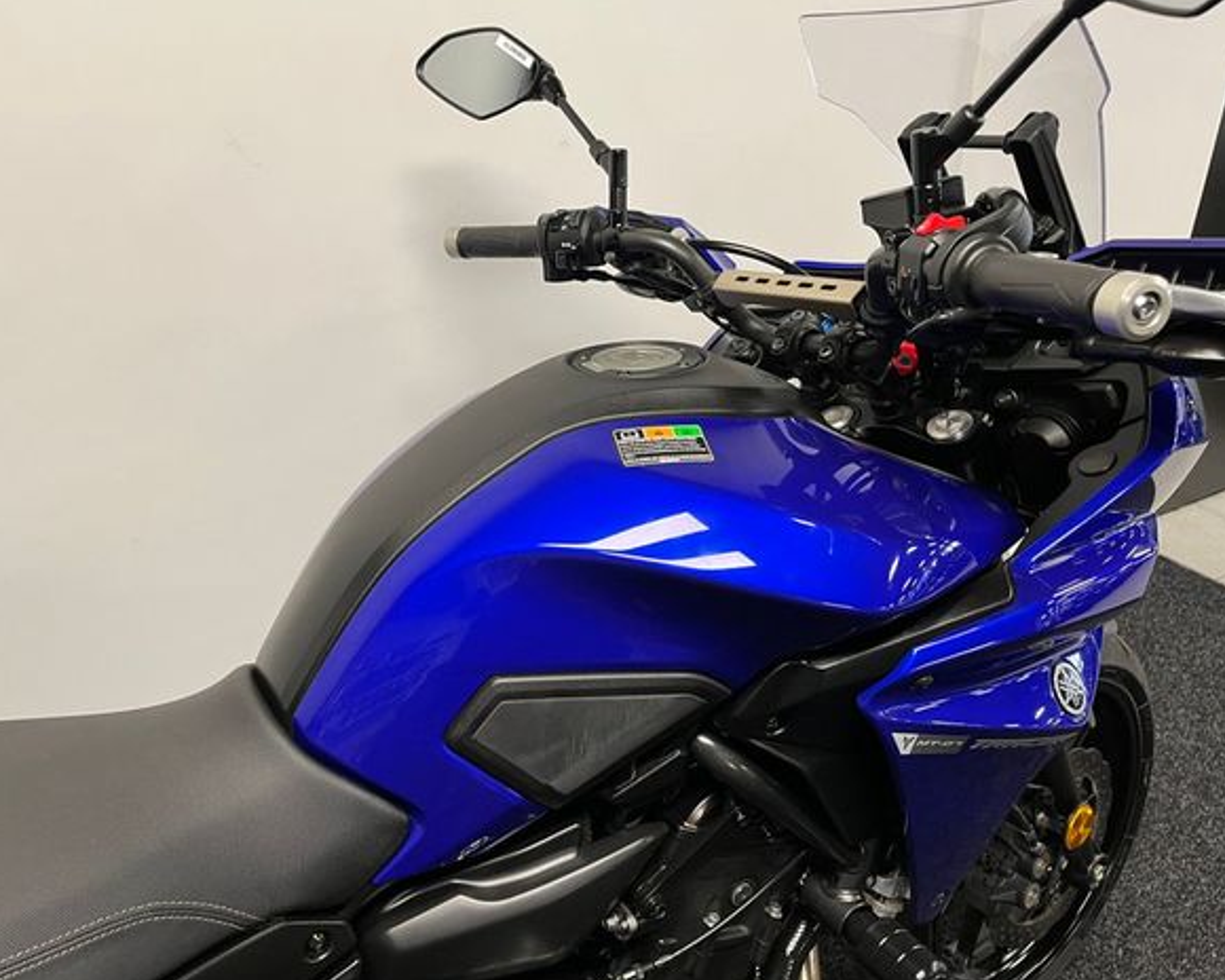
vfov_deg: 51.5
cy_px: 501
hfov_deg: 62.2
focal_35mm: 28
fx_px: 1015
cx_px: 596
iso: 125
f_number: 1.6
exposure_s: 1/50
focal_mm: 5.1
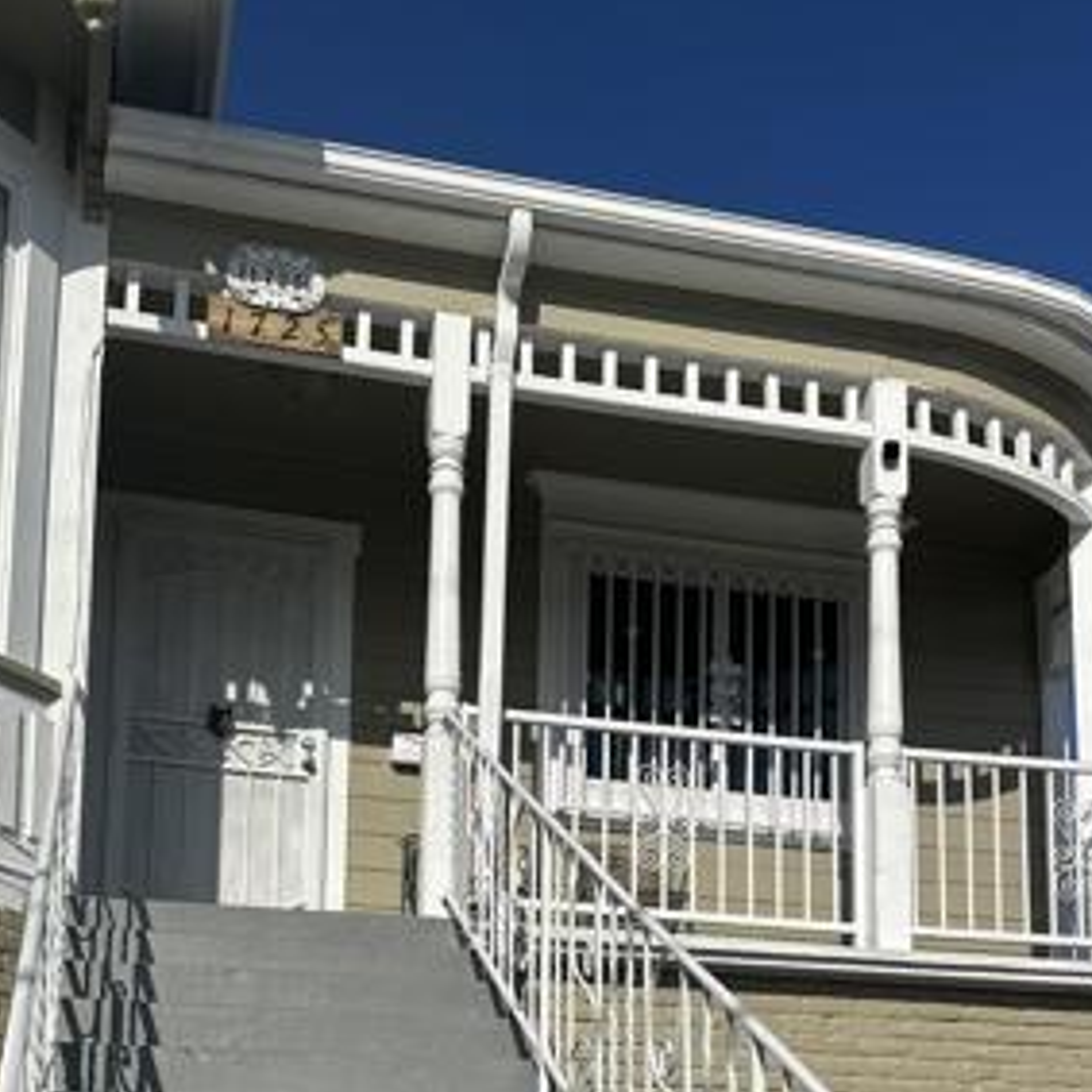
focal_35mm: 48
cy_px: 1034
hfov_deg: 35.3
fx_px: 1713
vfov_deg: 33.1
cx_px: 463
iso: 80
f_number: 1.78
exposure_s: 1/13699
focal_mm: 6.86
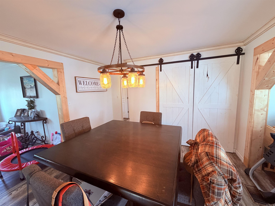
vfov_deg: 85.7
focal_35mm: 14
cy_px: 103
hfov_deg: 102.1
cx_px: 138
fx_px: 111
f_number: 2.2
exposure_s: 1/60
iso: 250
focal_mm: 2.22
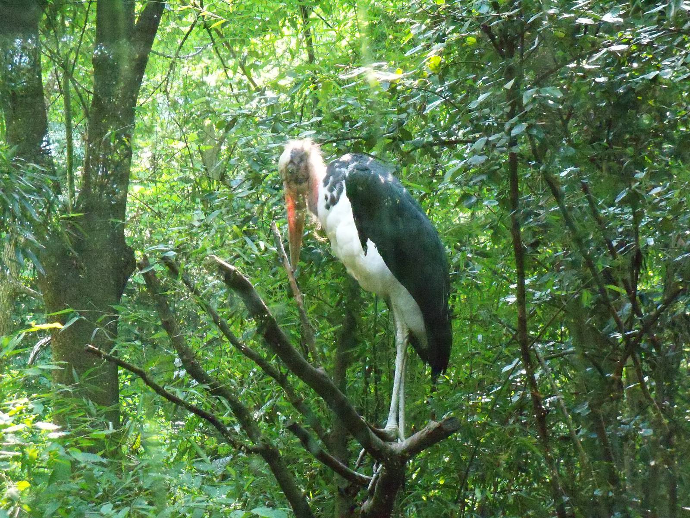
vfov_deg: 12.0
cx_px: 345
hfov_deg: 15.9
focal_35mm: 124
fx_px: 2472
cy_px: 259
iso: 1600
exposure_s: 1/160
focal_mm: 21.9
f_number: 4.2
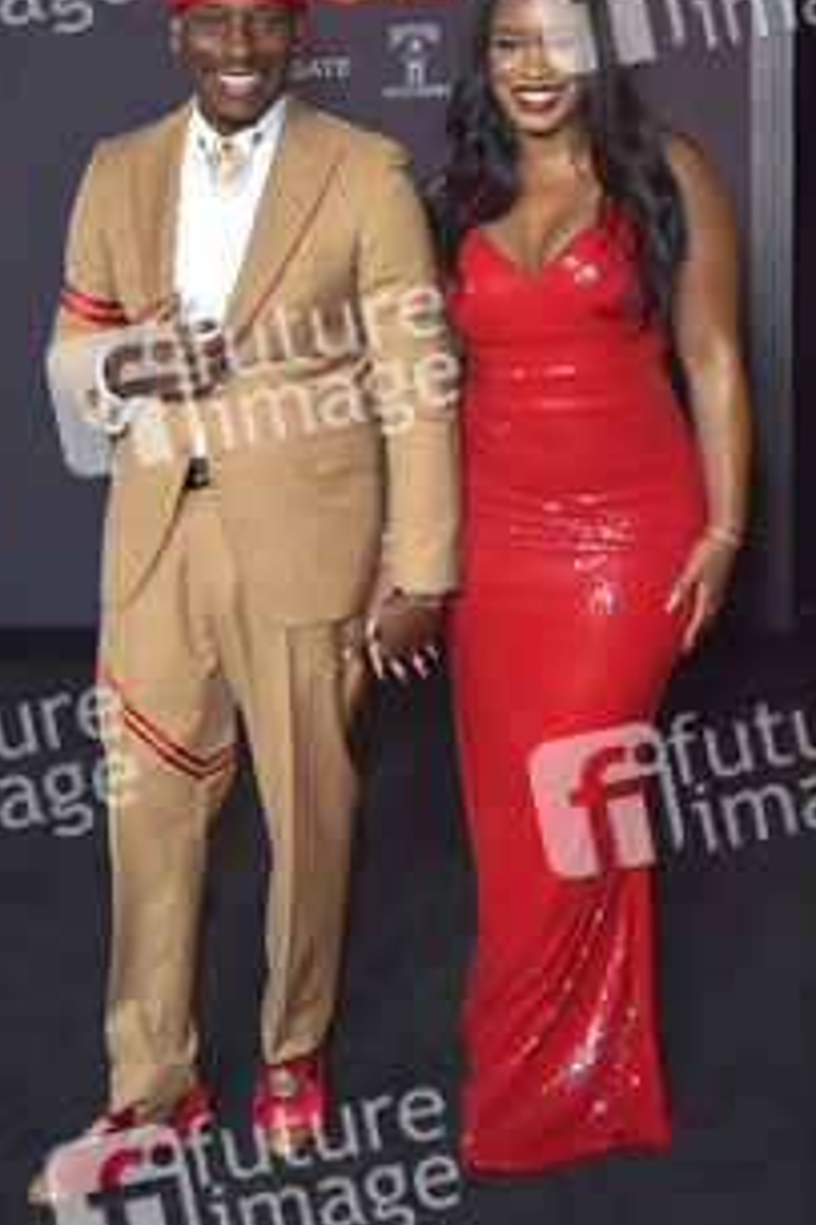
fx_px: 1430
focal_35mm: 42
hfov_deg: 31.8
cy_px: 582
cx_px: 372
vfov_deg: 46.4
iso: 640
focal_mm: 32
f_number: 6.3
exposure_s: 1/250
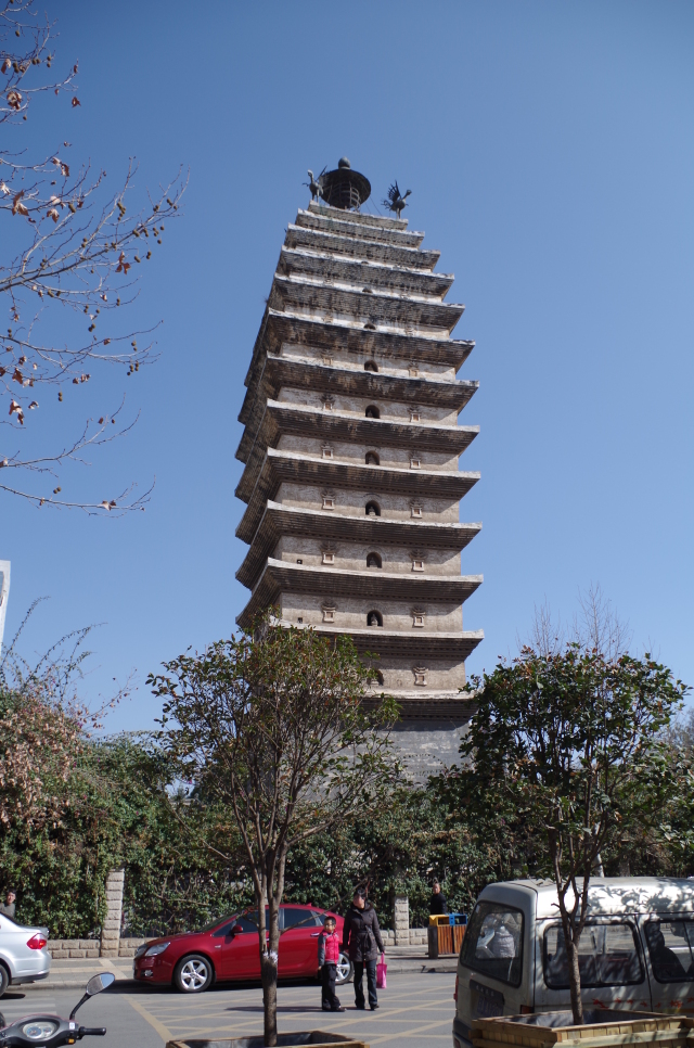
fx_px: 784
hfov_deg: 47.7
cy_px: 524
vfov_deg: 67.5
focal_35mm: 27
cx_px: 347
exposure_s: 1/160
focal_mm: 18
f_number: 8
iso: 100
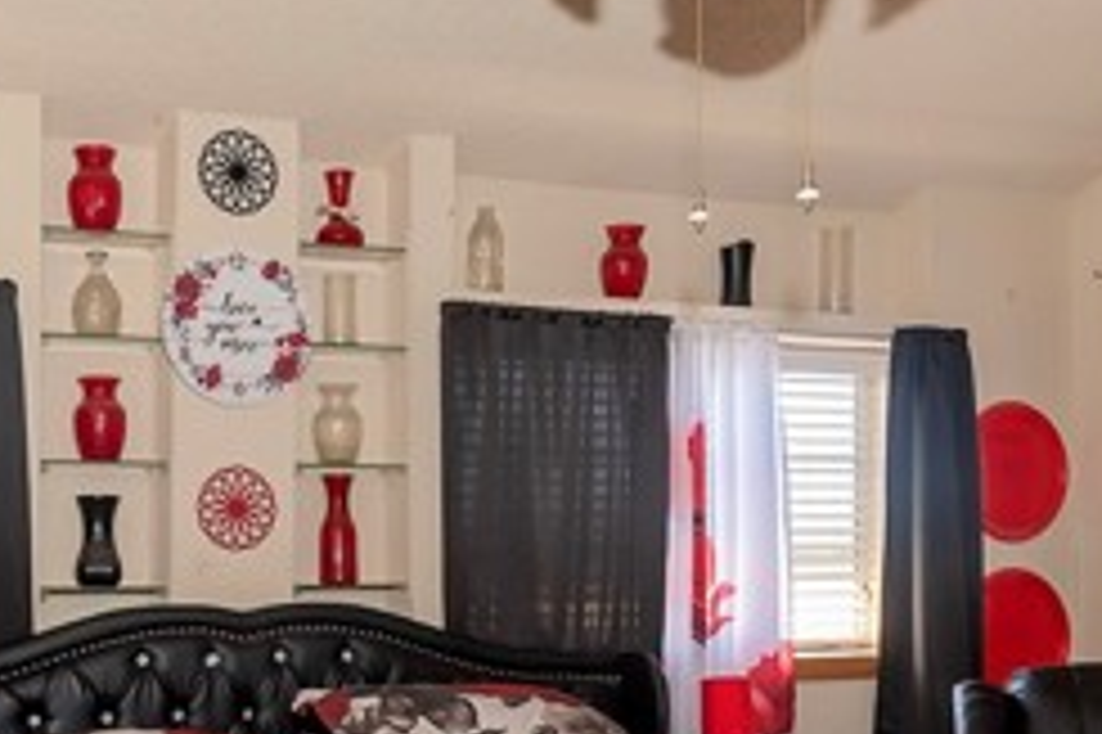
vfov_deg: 28.1
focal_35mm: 47
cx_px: 220
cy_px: 563
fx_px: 1438
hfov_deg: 40.2
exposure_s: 1/60
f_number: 5.6
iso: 400
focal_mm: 12
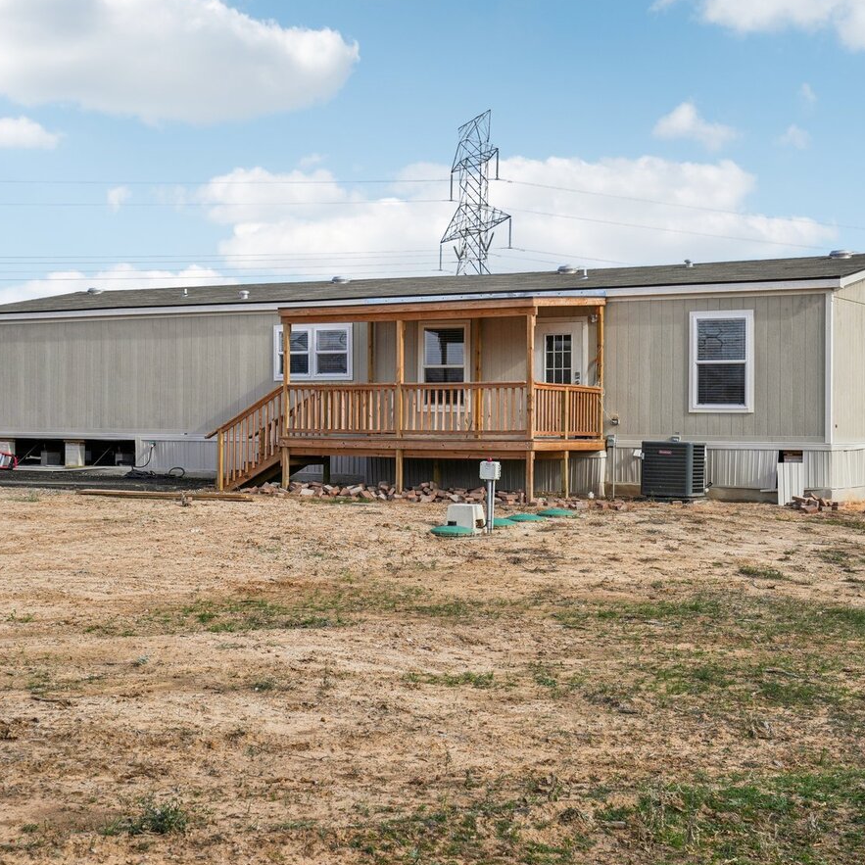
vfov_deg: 32.2
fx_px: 1498
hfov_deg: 32.2
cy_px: 412
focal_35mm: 53
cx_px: 378
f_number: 8
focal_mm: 34
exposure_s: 1/500
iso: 200
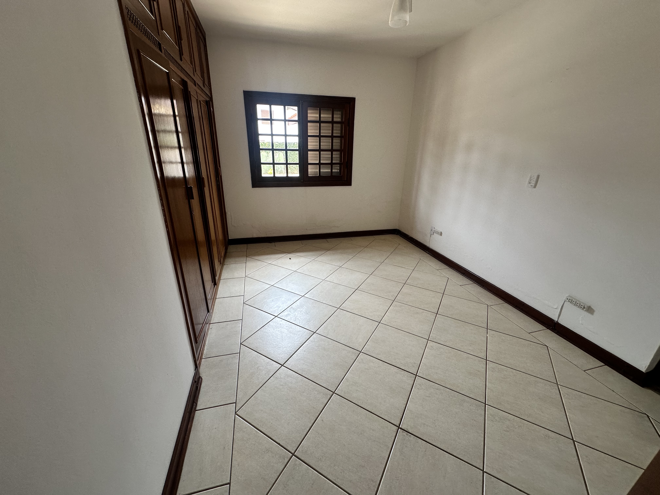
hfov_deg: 102.1
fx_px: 267
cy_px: 248
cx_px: 330
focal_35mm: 14
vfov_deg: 85.7
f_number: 2.2
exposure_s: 1/99
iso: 80
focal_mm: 2.22
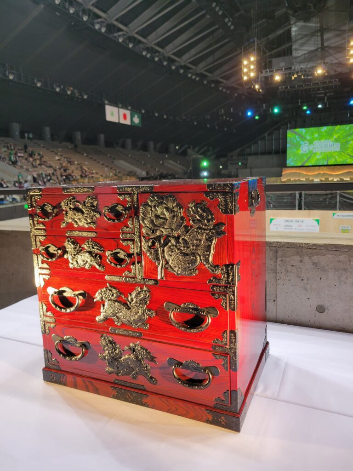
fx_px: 354
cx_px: 176
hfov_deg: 53.1
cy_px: 236
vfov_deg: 67.3
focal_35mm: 26
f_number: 1.8
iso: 200
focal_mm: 5.4
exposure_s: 1/100
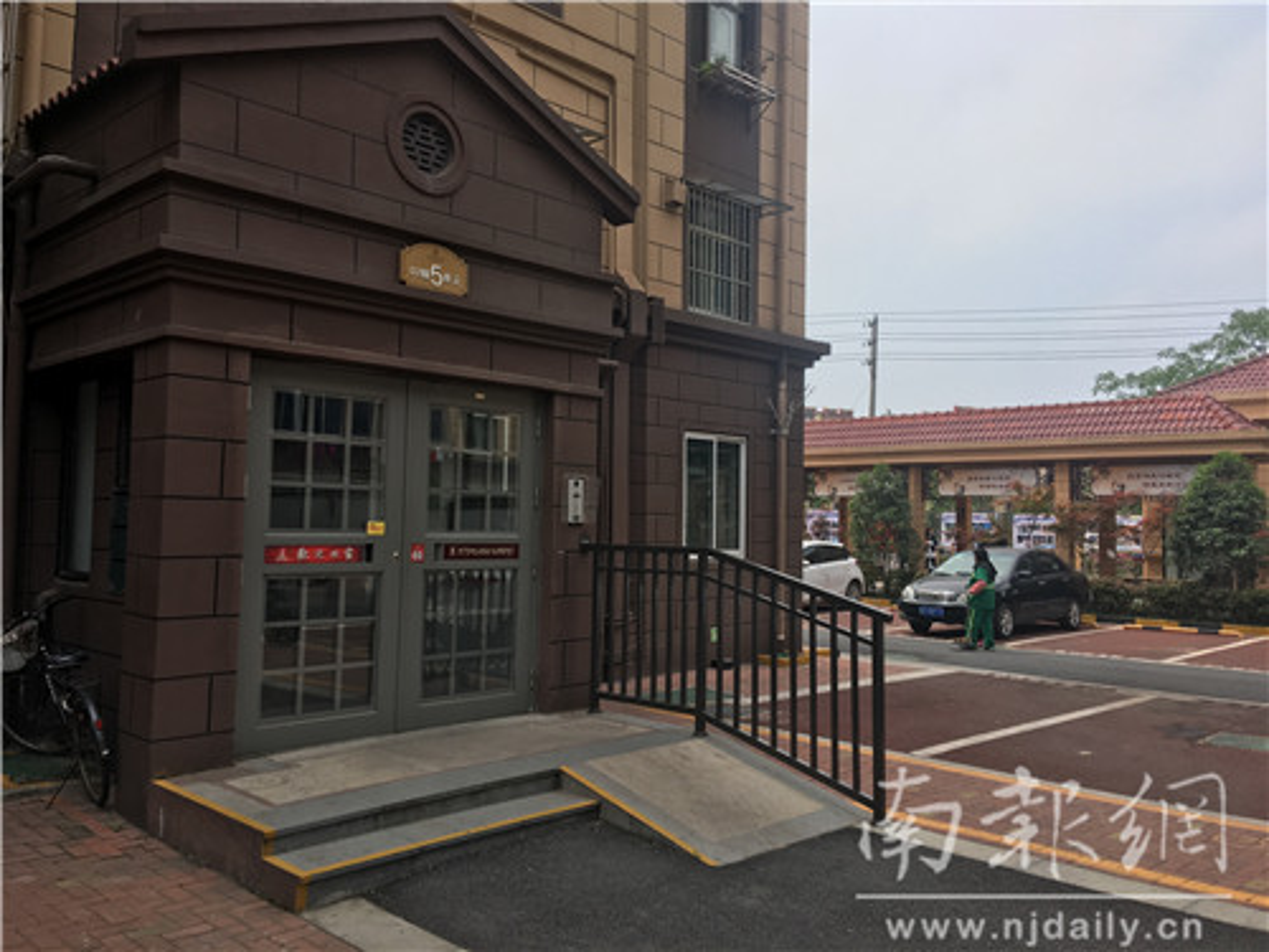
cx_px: 634
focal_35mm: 29
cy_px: 476
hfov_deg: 61.7
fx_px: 1063
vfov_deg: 48.2
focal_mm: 4.15
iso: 25
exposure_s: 1/1026
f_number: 2.2
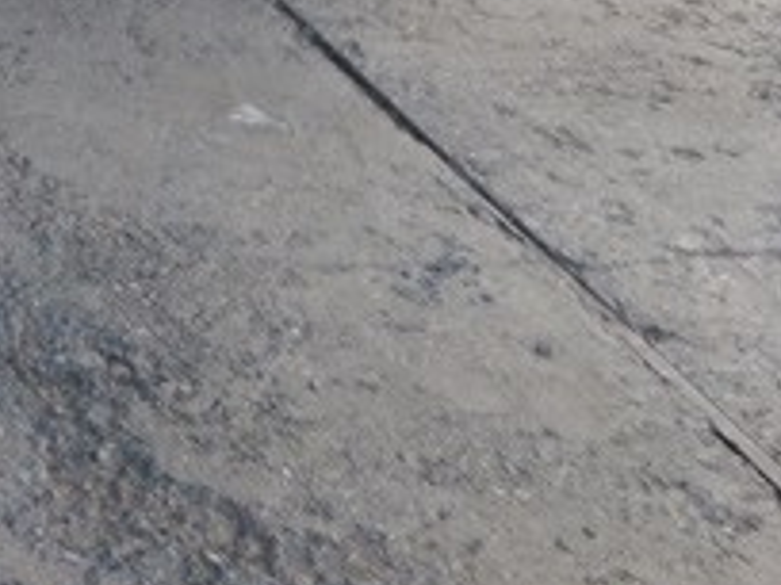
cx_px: -616
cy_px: -474
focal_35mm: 98
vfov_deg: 13.5
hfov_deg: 16.7
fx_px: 2211
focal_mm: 5.23
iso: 40
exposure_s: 1/179
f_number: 1.8
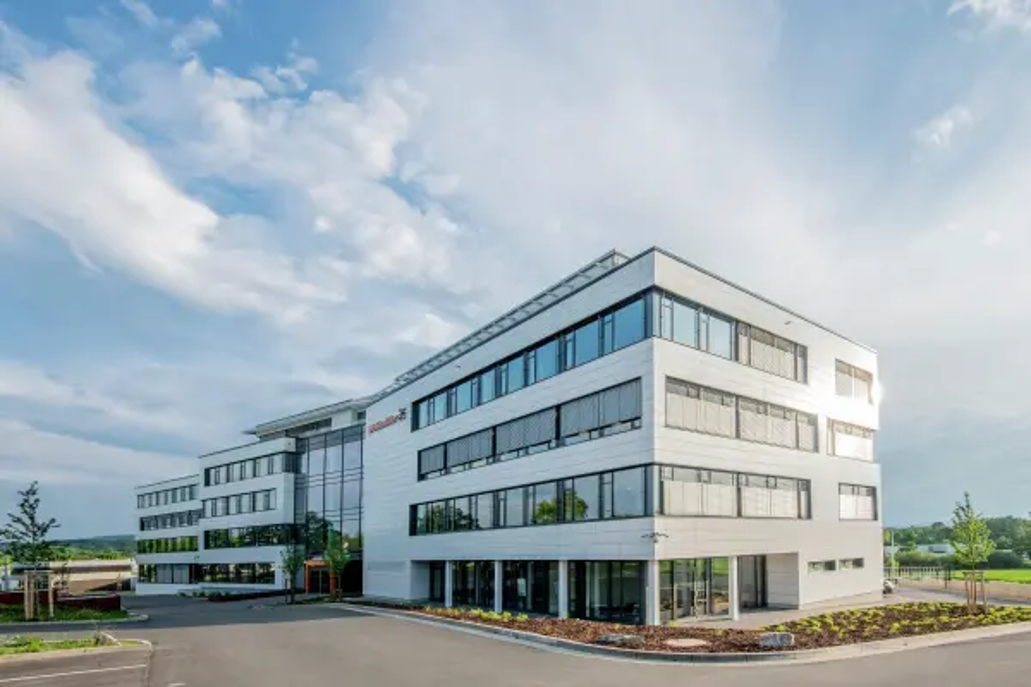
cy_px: 344
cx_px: 516
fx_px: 458
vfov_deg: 73.7
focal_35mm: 16
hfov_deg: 96.7
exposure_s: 1/125
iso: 160
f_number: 11
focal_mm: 16
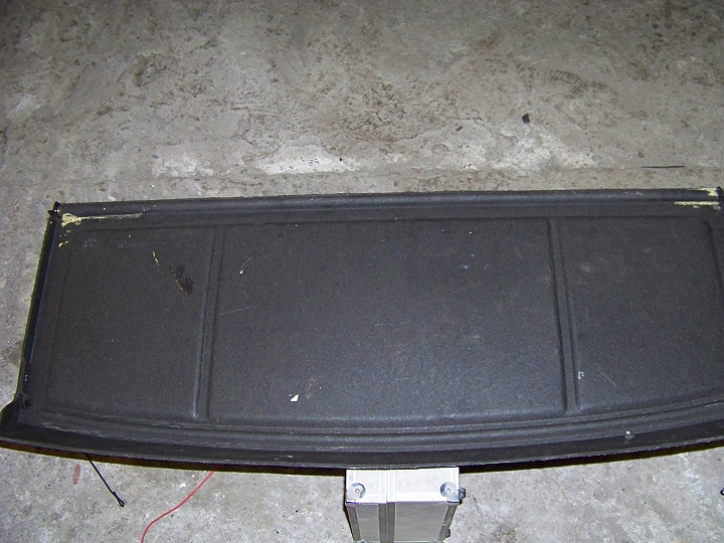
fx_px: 837
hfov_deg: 46.7
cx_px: 395
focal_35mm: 40
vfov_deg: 35.9
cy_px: 295
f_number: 2.8
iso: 200
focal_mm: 5.85
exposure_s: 1/30
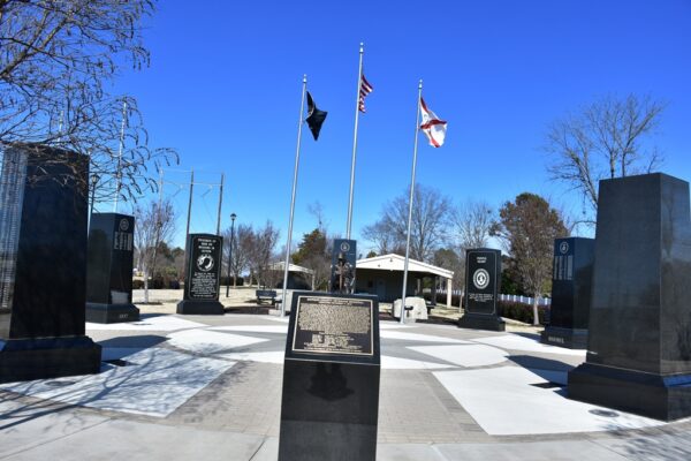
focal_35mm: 27
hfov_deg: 67.4
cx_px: 346
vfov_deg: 47.9
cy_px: 230
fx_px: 518
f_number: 8
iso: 140
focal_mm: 18
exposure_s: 1/500
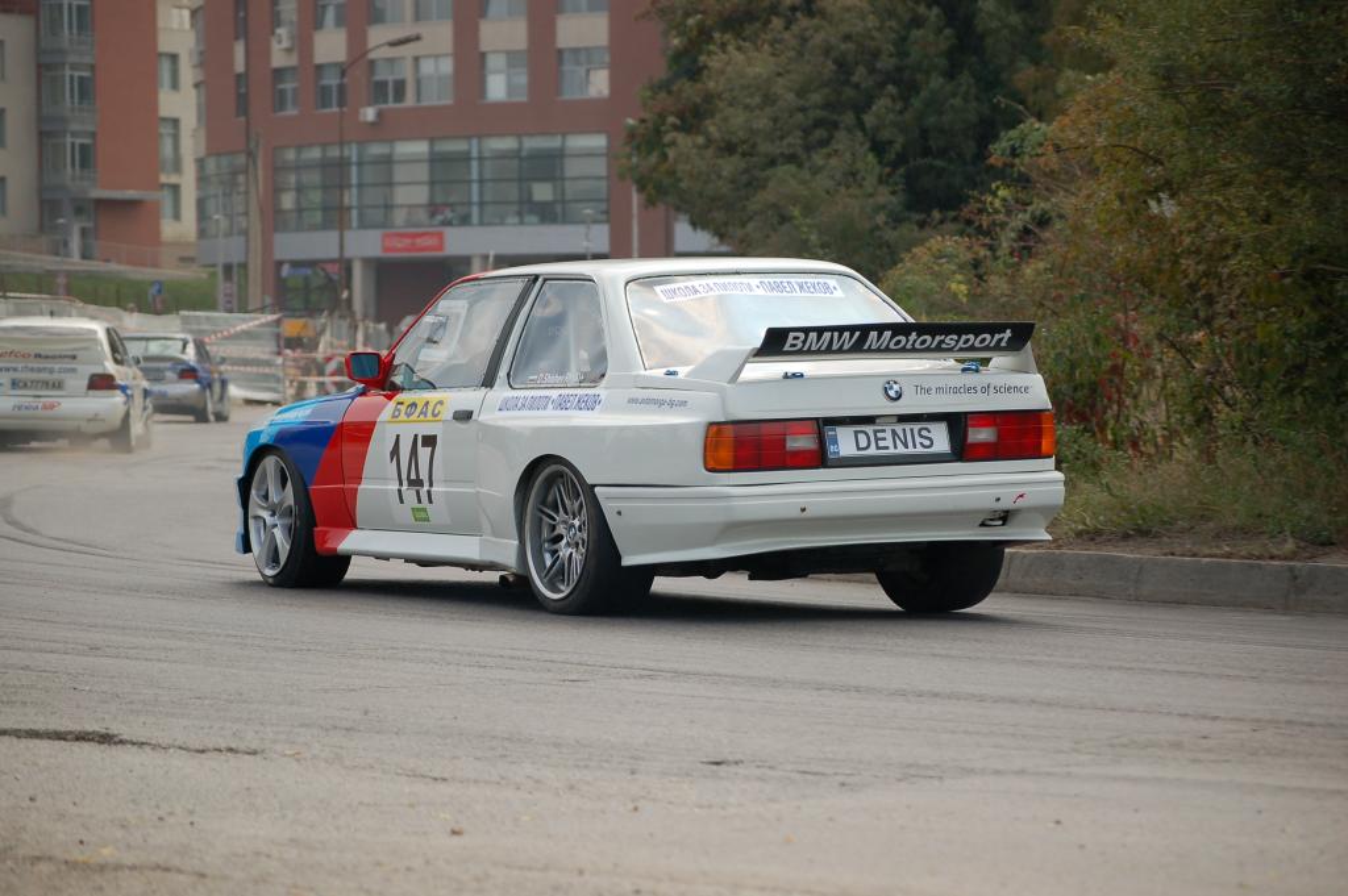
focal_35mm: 123
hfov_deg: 16.7
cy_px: 448
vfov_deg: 11.1
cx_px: 674
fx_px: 4602
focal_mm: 82
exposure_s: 1/1000
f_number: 4.5
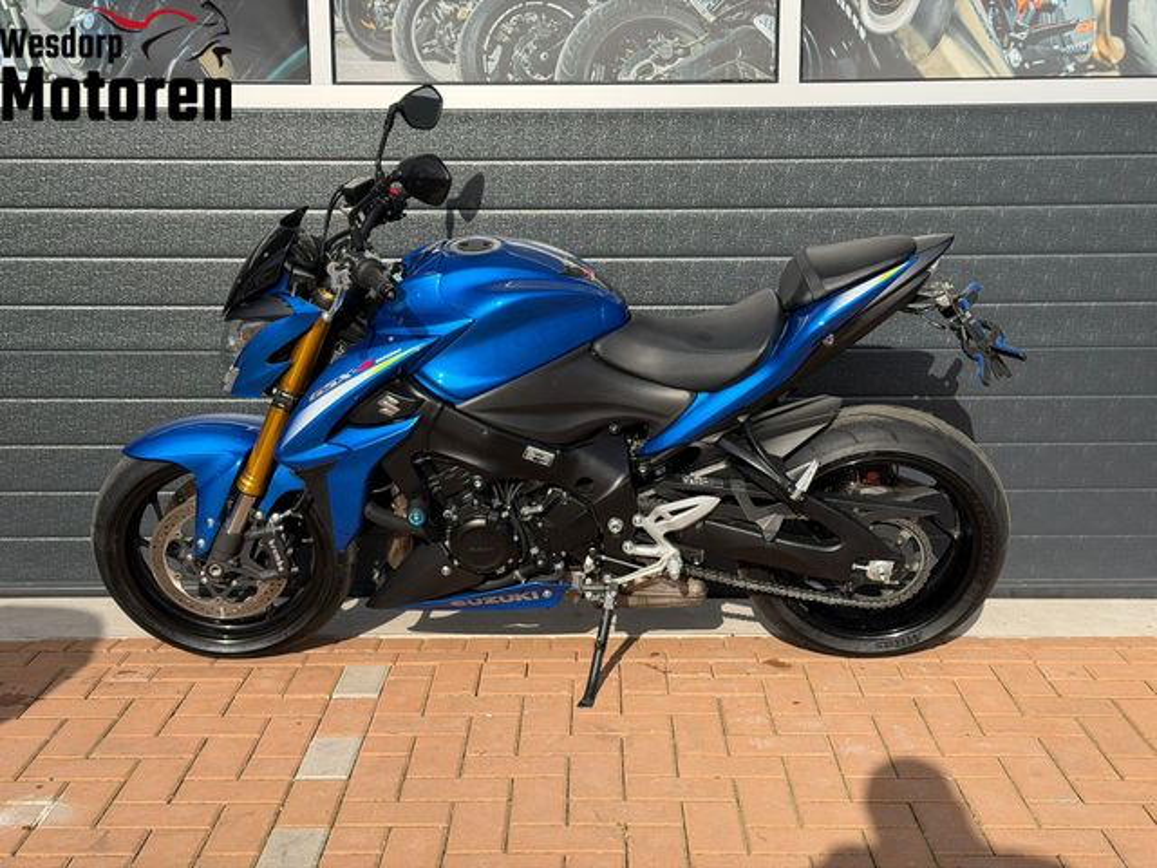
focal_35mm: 48
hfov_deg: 39.7
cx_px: 578
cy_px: 434
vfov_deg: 30.3
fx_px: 1604
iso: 80
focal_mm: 6.76
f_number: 1.78
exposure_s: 1/4098
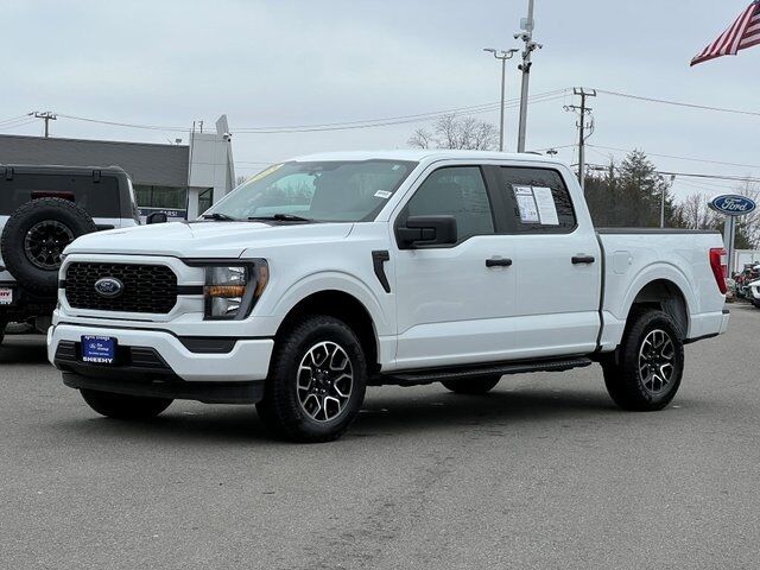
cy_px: 285
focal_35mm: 77
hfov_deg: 25.3
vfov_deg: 19.1
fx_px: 1691
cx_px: 380
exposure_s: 1/539
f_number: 2.8
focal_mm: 9
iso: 32
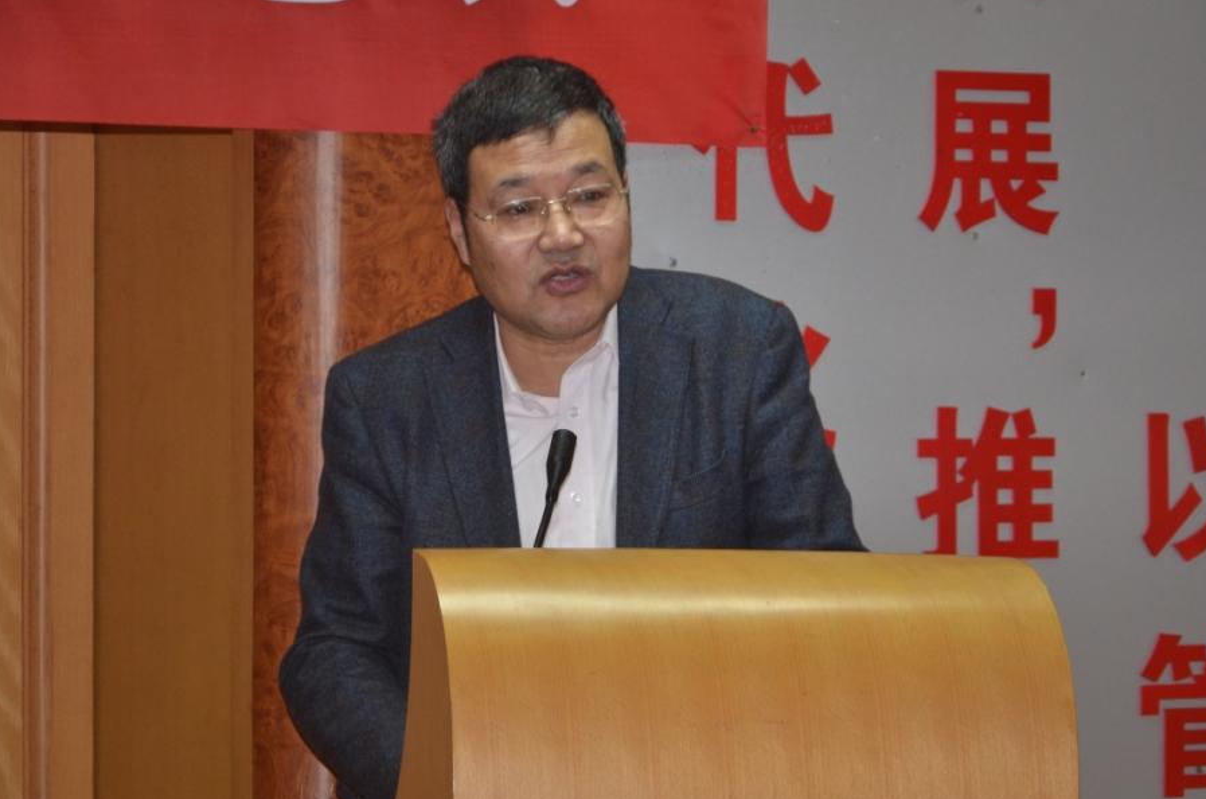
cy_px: 390
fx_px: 4580
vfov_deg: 10.0
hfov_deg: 15.0
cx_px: 637
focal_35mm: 137
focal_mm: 80
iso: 800
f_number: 5.3
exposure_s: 1/60
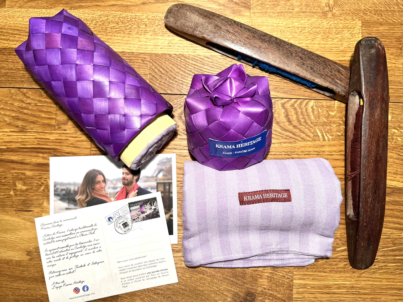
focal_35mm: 26
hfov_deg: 67.3
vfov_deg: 53.1
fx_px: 303
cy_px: 151
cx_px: 202
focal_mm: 5.7
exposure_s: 1/100
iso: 100
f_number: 1.5
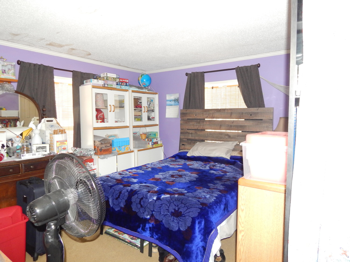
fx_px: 233
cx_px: 175
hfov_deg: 73.9
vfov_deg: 58.9
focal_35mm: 23
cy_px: 131
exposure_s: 1/30
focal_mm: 4
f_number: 3
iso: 320
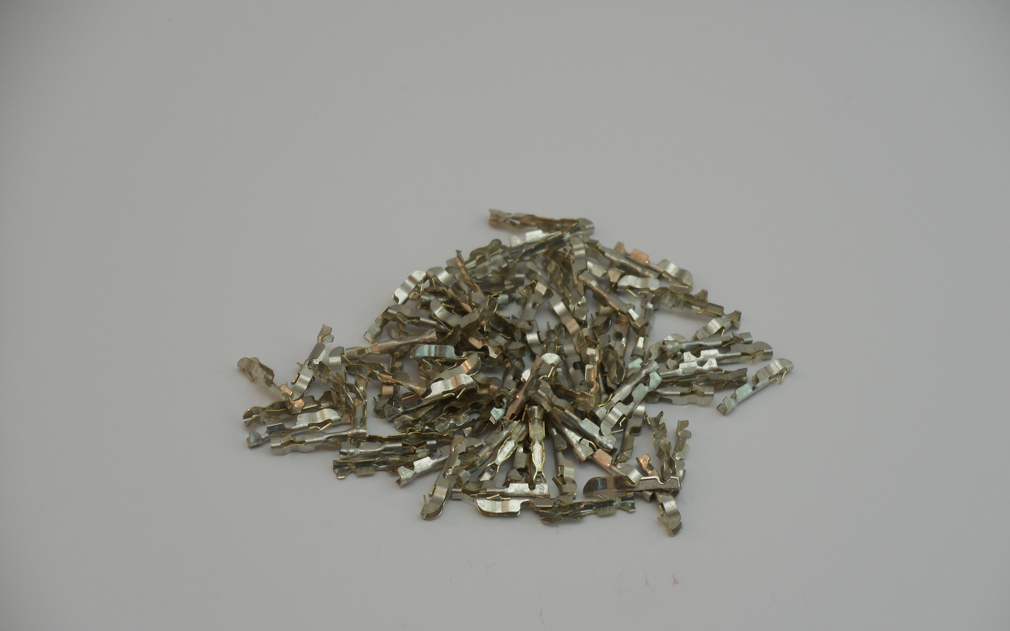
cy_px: 351
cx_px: 508
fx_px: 3441
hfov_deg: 16.7
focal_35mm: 125
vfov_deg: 10.5
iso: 110
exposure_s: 1/60
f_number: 5.9
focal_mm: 20.9
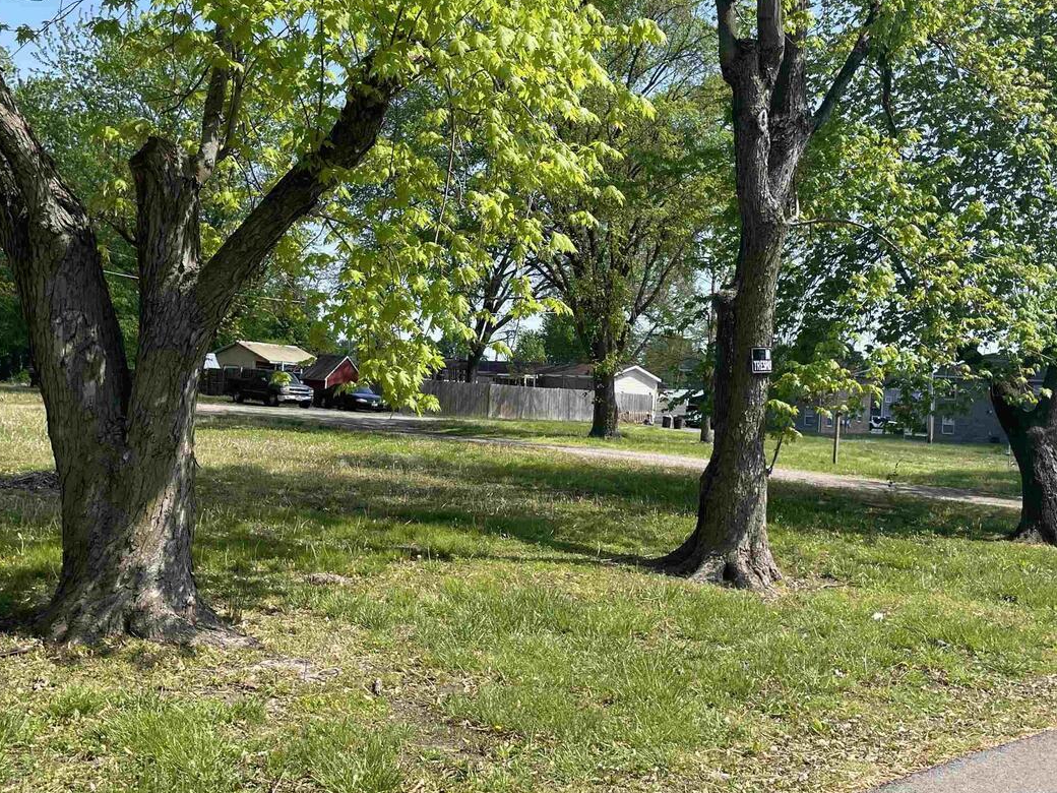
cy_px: 373
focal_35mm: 36
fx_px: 1099
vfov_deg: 39.6
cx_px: 554
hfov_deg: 51.3
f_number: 1.6
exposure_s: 1/1490
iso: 32
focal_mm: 4.2
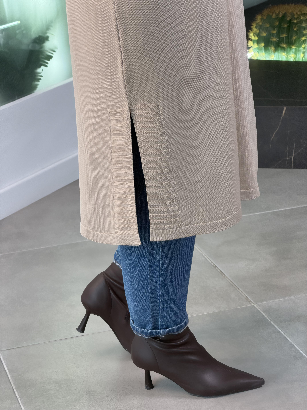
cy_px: 205
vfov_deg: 19.6
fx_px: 1182
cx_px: 154
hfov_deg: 14.8
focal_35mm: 100
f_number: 2.8
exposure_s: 1/98
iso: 160
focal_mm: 16.89
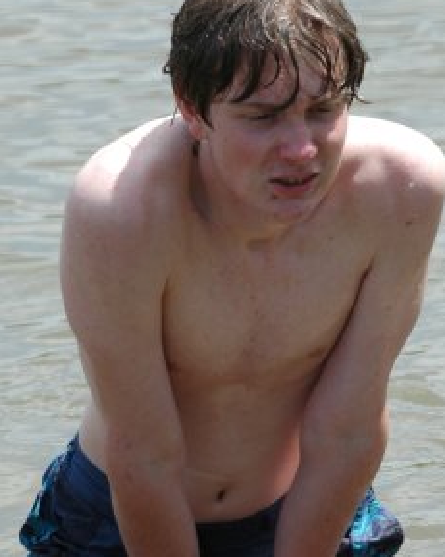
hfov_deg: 3.9
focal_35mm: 394
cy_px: 337
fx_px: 6489
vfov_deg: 4.9
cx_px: 257
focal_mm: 135
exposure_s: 1/500
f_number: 5.6
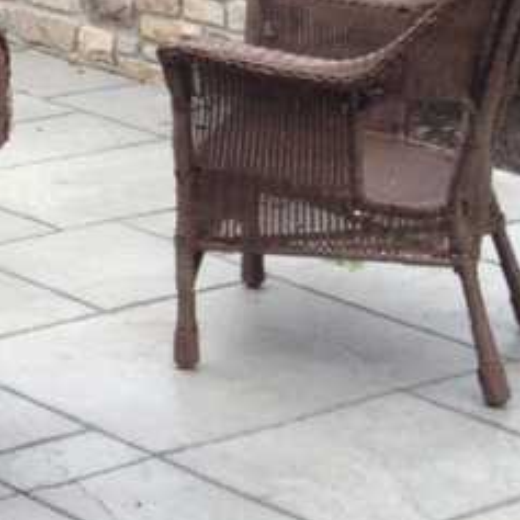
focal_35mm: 174
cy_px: -246
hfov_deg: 9.4
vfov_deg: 9.8
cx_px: -506
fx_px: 2957
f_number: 2.4
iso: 64
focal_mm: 4.28
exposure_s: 1/127
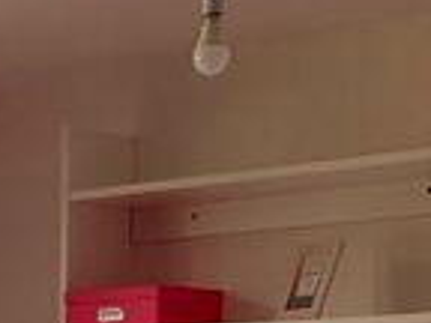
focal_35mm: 126
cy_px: 698
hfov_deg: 14.7
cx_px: -198
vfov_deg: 10.5
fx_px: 1569
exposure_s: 1/100
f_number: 2.4
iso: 64
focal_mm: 4.32
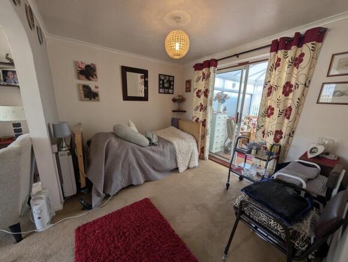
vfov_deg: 94.7
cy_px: 131
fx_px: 121
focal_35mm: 12
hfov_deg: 110.4
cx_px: 174
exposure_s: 1/100
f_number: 1.7
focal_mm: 2.02
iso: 66
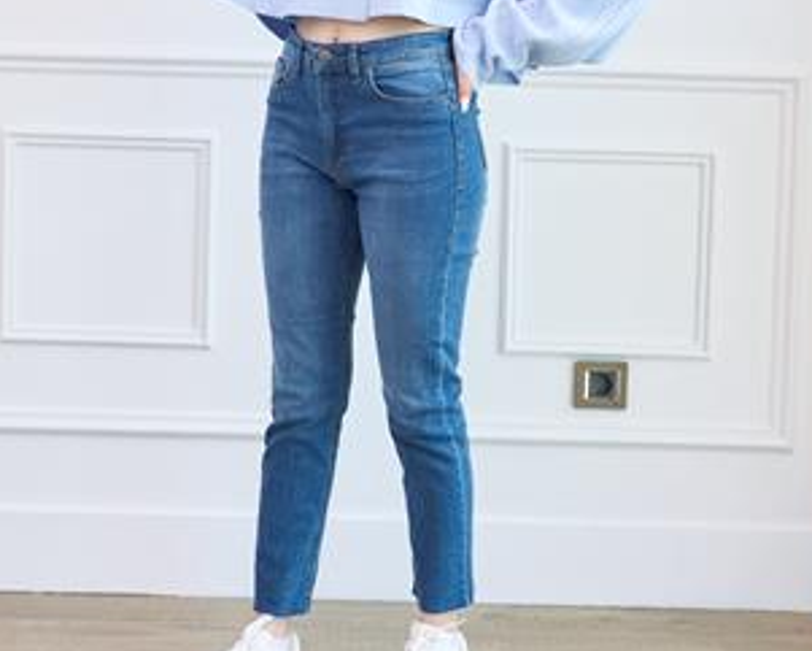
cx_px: 372
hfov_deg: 27.1
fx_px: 1683
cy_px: 146
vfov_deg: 21.6
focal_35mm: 70
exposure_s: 1/100
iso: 500
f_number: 5.6
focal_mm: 21
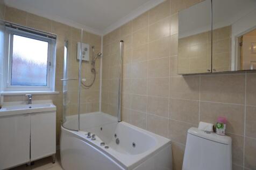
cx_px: 128
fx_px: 107
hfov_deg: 100.4
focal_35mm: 15
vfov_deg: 77.3
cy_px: 85
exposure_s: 1/60
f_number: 4
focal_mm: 10
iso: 400
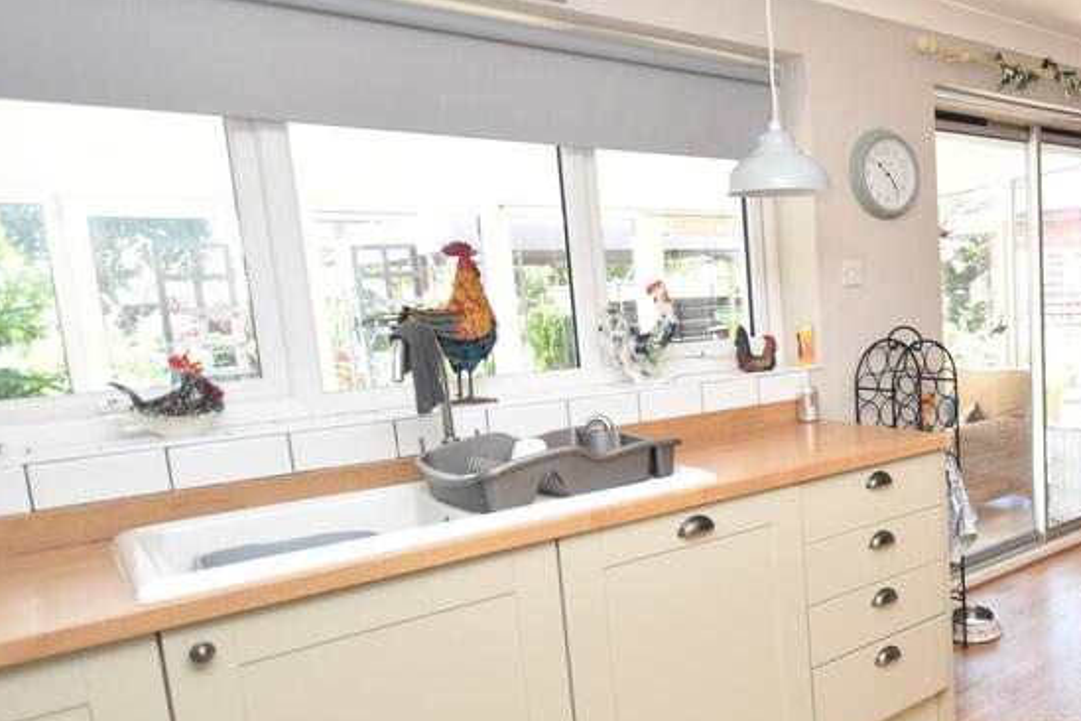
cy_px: 405
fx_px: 841
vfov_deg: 46.3
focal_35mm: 28
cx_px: 937
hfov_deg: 57.8
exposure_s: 1/160
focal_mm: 10
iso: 800
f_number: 4.5
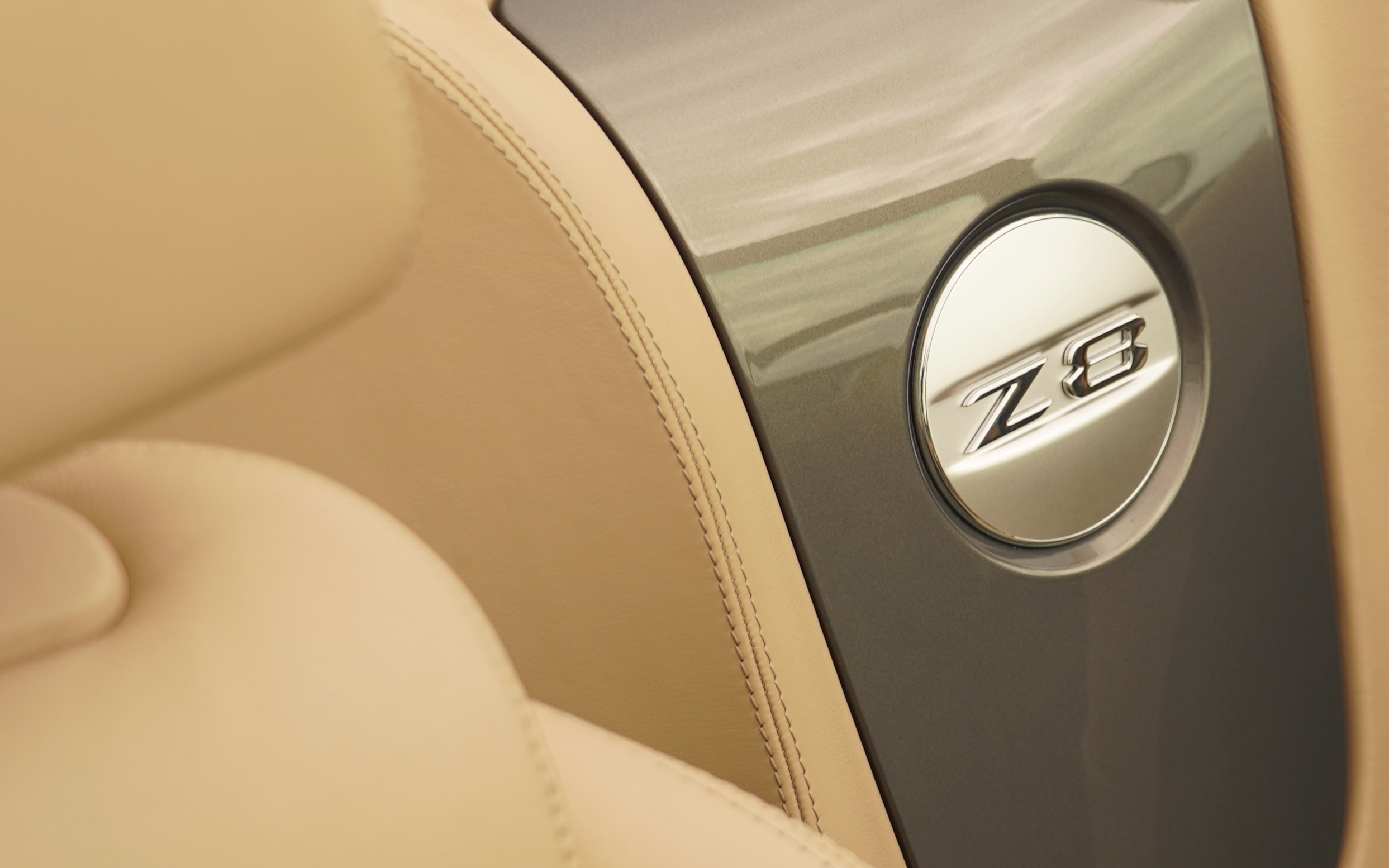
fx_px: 4581
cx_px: 1046
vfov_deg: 10.8
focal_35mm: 121
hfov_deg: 17.1
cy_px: 385
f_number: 4
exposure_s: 1/200
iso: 100
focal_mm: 50
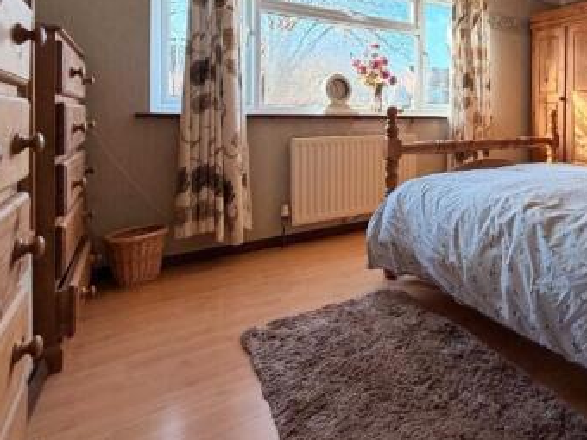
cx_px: 467
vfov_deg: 54.5
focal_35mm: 24
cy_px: 116
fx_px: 407
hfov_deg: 65.4
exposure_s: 1/100
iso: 160
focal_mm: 2.22
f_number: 2.2
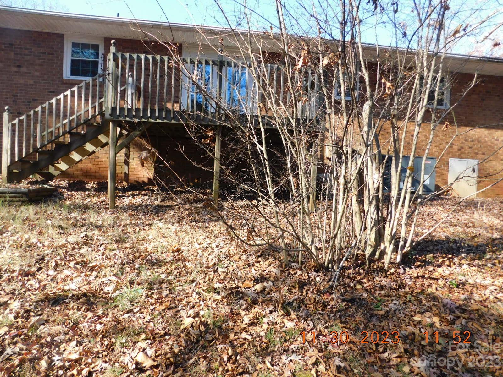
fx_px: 334
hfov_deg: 73.9
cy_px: 188
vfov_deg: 58.9
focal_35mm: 23
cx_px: 252
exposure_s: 1/250
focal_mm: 4
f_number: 3
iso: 125
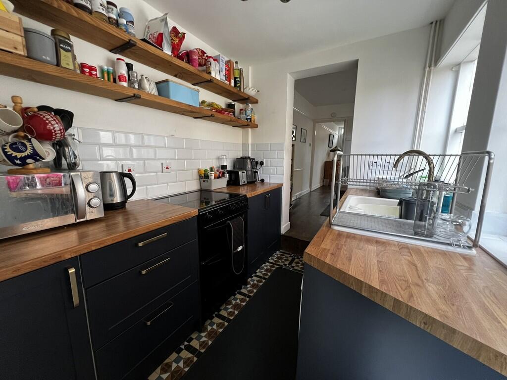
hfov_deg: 106.2
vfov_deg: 89.9
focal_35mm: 13
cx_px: 254
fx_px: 190
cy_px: 190
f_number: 1.8
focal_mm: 1.57
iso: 250
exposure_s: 1/99
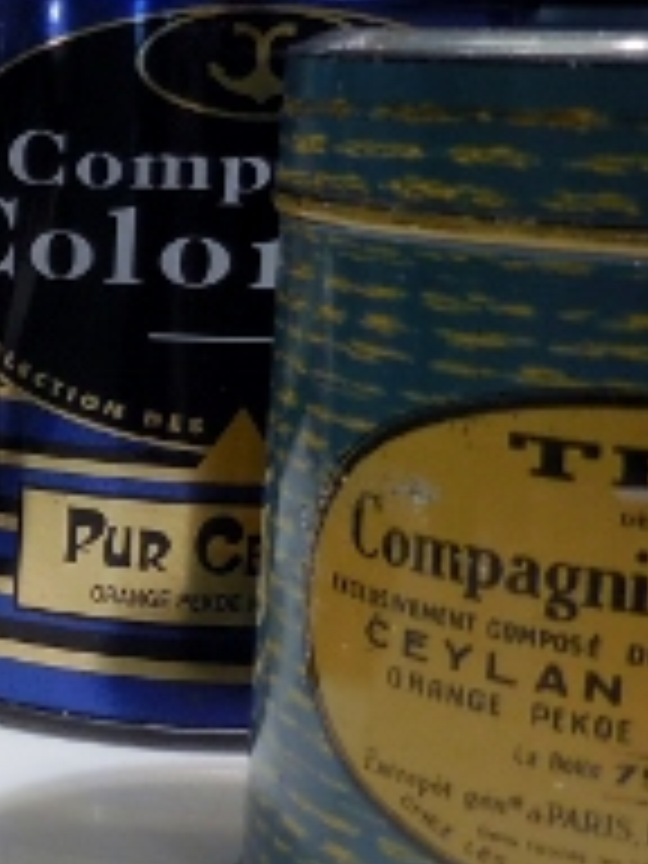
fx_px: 2072
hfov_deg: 16.3
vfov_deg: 23.5
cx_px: -306
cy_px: 382
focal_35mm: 83
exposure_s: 1/30
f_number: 3.3
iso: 125
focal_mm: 4.5
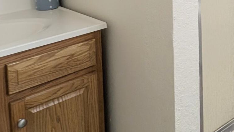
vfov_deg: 20.1
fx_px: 323
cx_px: 274
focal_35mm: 52
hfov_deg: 33.3
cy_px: -61
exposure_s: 1/30
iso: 40
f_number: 1.95
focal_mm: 2.23
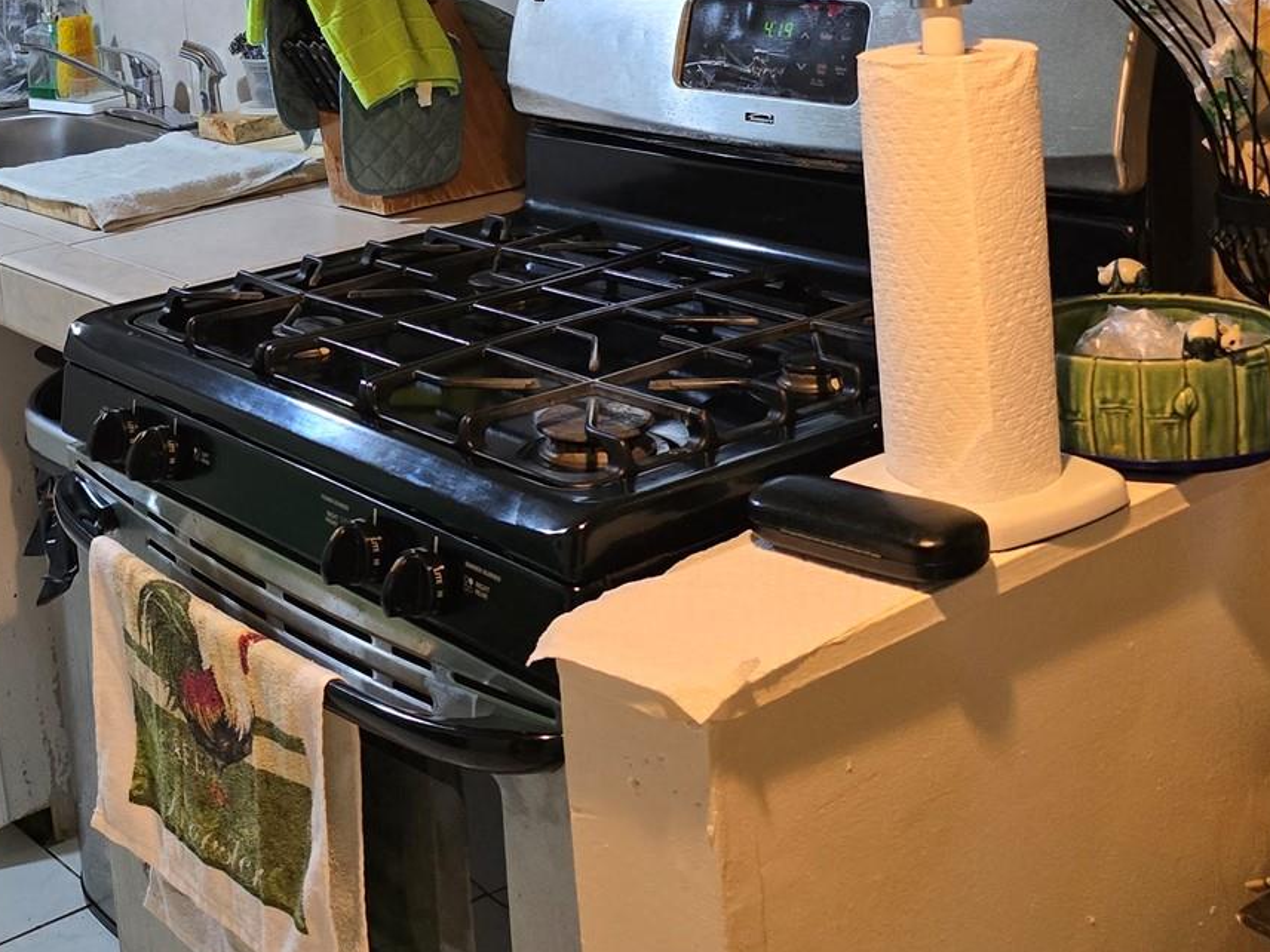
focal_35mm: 55
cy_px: 159
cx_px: 312
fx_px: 2018
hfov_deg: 34.2
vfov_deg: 26.0
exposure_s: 1/120
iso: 800
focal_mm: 6.3
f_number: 1.7
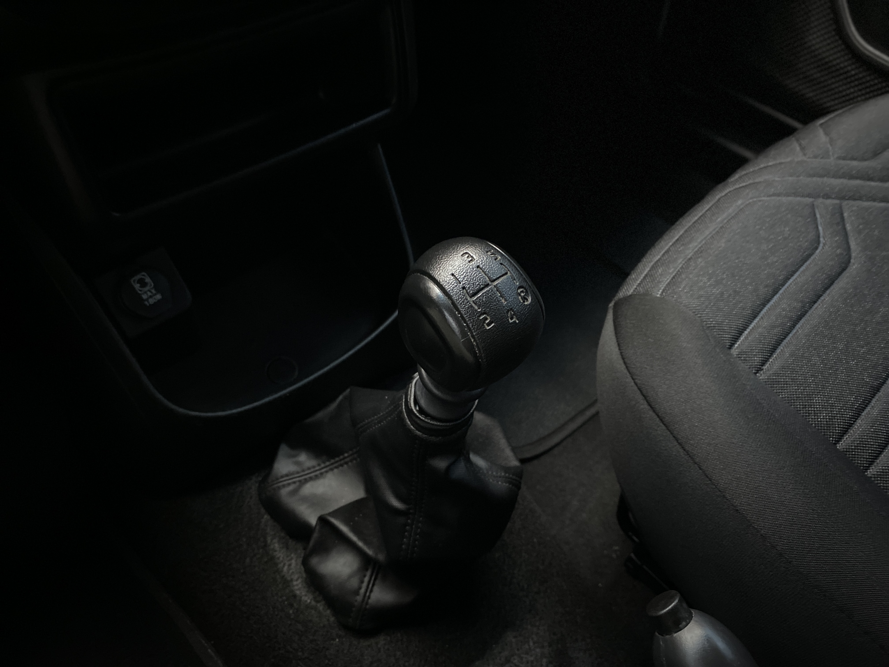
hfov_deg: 67.3
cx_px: 444
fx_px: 668
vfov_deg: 53.1
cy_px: 334
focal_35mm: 26
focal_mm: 4.25
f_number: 1.8
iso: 1600
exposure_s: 1/15
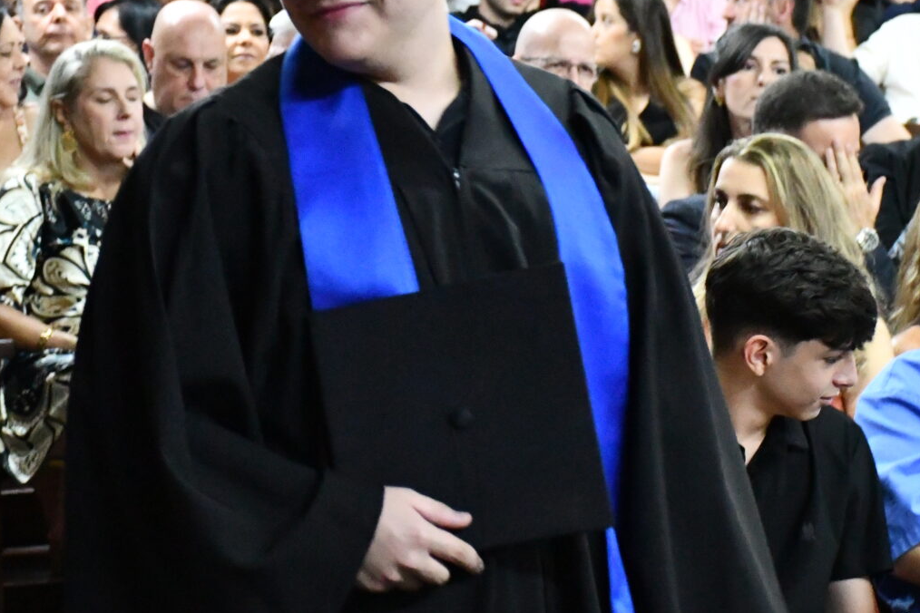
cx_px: 533
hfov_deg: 14.4
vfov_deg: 9.6
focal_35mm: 142
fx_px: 3629
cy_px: 175
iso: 12800
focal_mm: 50
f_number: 4.8
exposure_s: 1/60
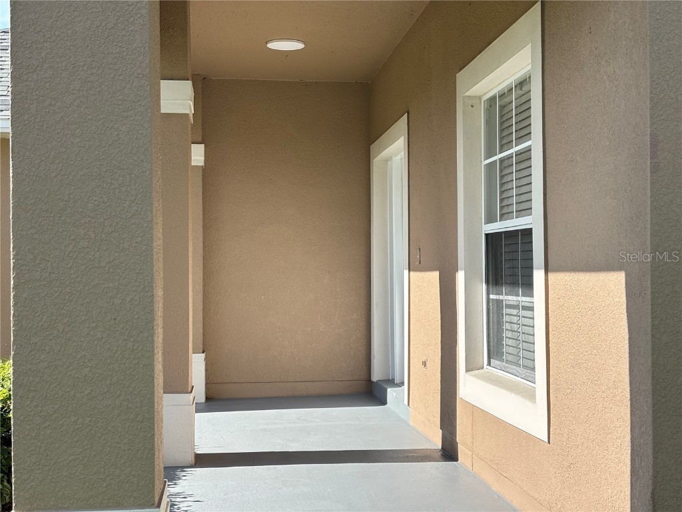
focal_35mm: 52
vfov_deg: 28.0
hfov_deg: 36.8
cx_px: 341
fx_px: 1024
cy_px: 256
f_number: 1.6
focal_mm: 5.96
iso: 40
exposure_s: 1/1724
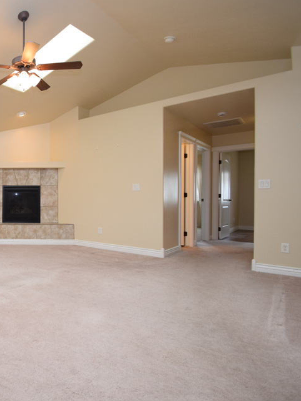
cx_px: 3
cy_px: 191
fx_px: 266
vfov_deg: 73.9
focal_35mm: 23
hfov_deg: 48.9
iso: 800
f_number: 5
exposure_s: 1/100
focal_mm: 10
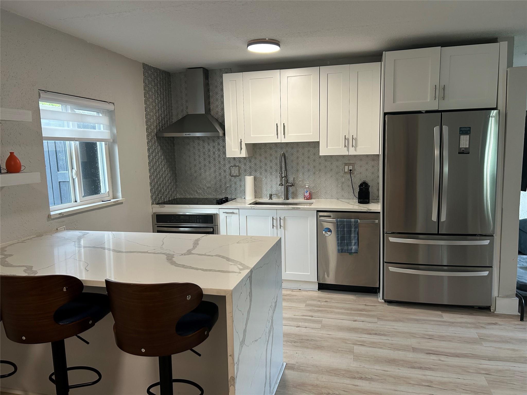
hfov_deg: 67.3
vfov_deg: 53.1
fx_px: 396
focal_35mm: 26
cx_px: 264
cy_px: 198
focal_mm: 5.7
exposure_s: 1/120
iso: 125
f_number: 1.5
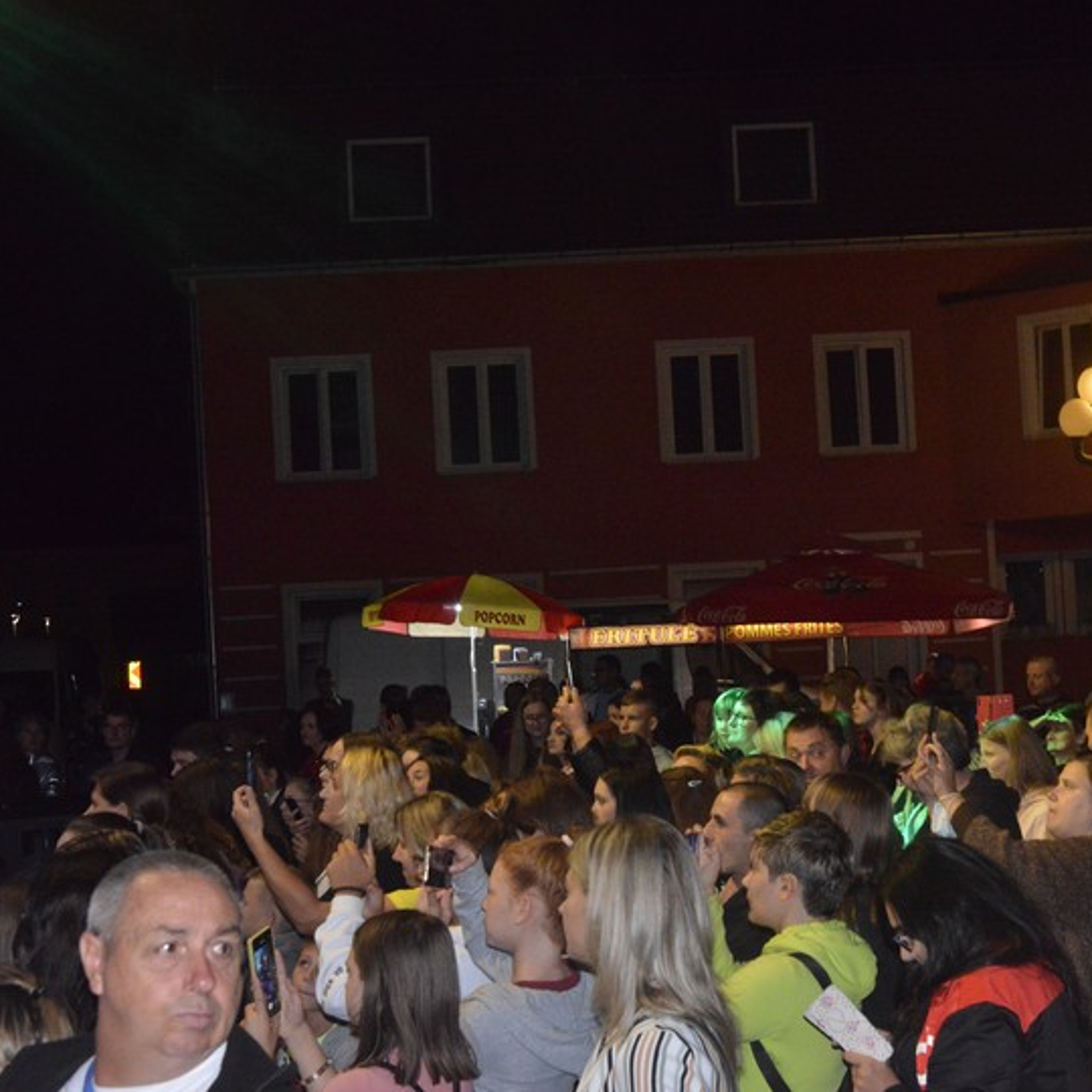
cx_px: 702
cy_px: 547
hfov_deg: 24.2
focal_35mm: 71
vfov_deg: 24.3
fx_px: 2534
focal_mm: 55
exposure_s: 1/60
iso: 6400
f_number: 8
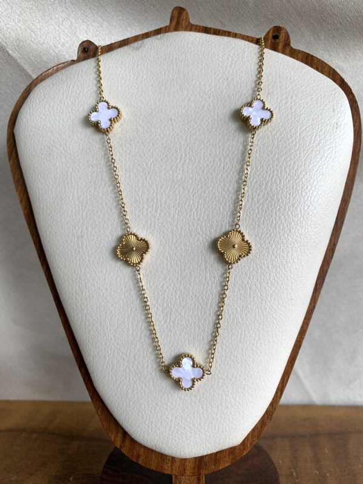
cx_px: 182
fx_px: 364
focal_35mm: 26
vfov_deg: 67.3
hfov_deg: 53.1
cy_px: 242
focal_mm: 4.25
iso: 32
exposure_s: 1/100
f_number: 1.8
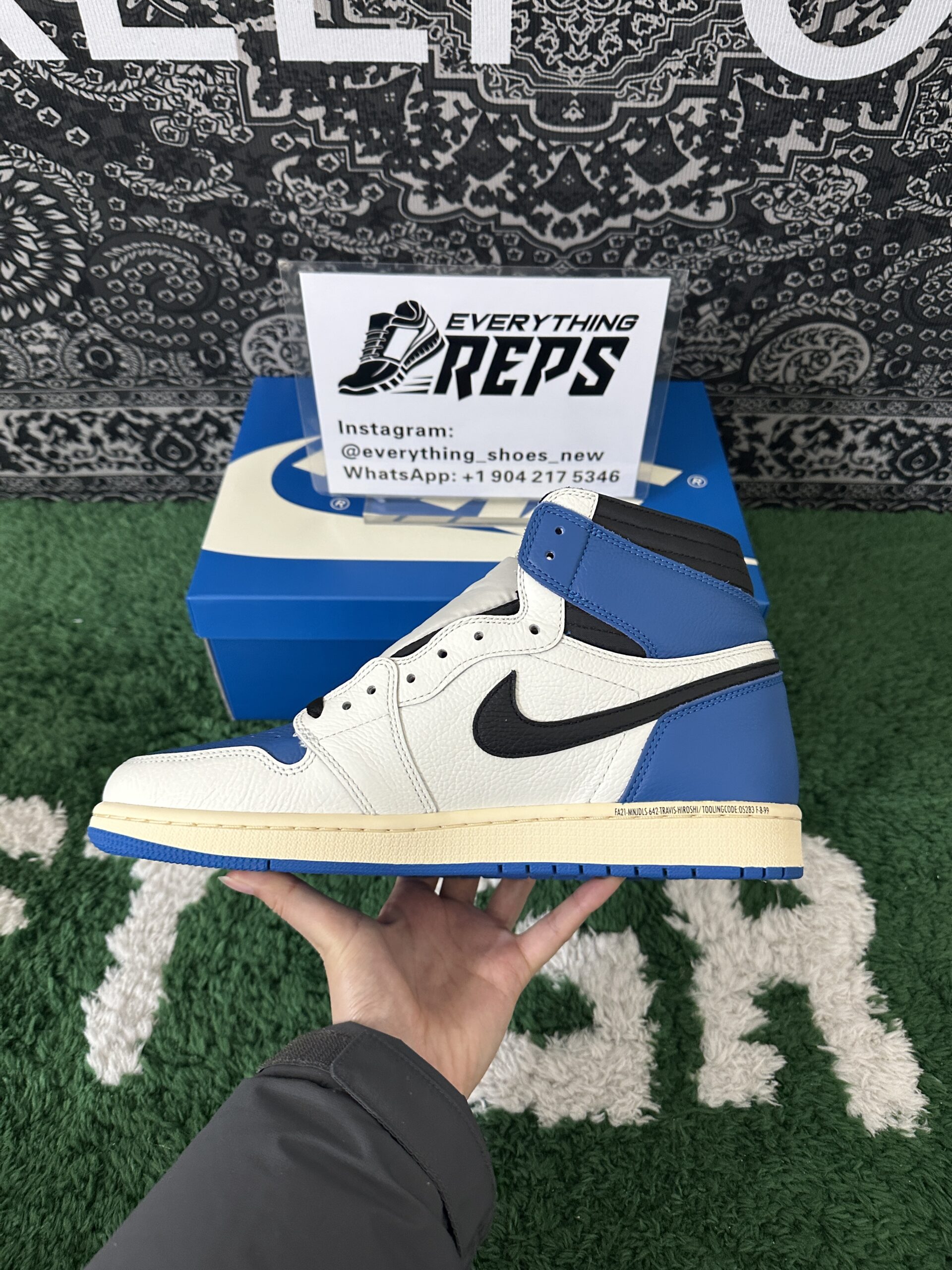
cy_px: 635
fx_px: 880
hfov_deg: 56.8
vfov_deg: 71.6
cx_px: 476
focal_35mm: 24
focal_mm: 6.86
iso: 320
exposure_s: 1/50
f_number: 1.78
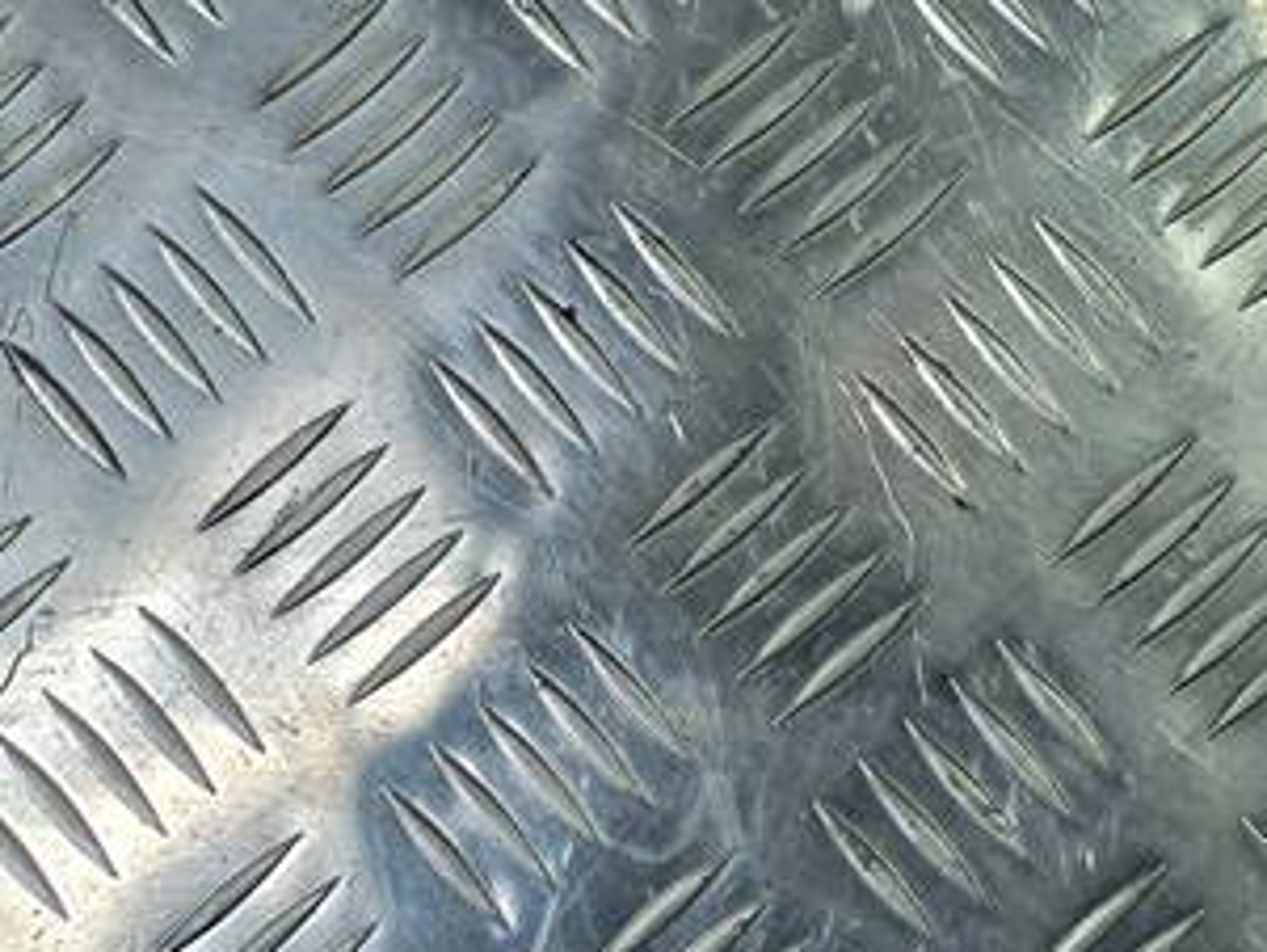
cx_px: 1911
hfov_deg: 19.9
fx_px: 3112
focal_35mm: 85
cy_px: -371
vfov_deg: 16.2
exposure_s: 1/50
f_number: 1.8
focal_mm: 4.6
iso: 40
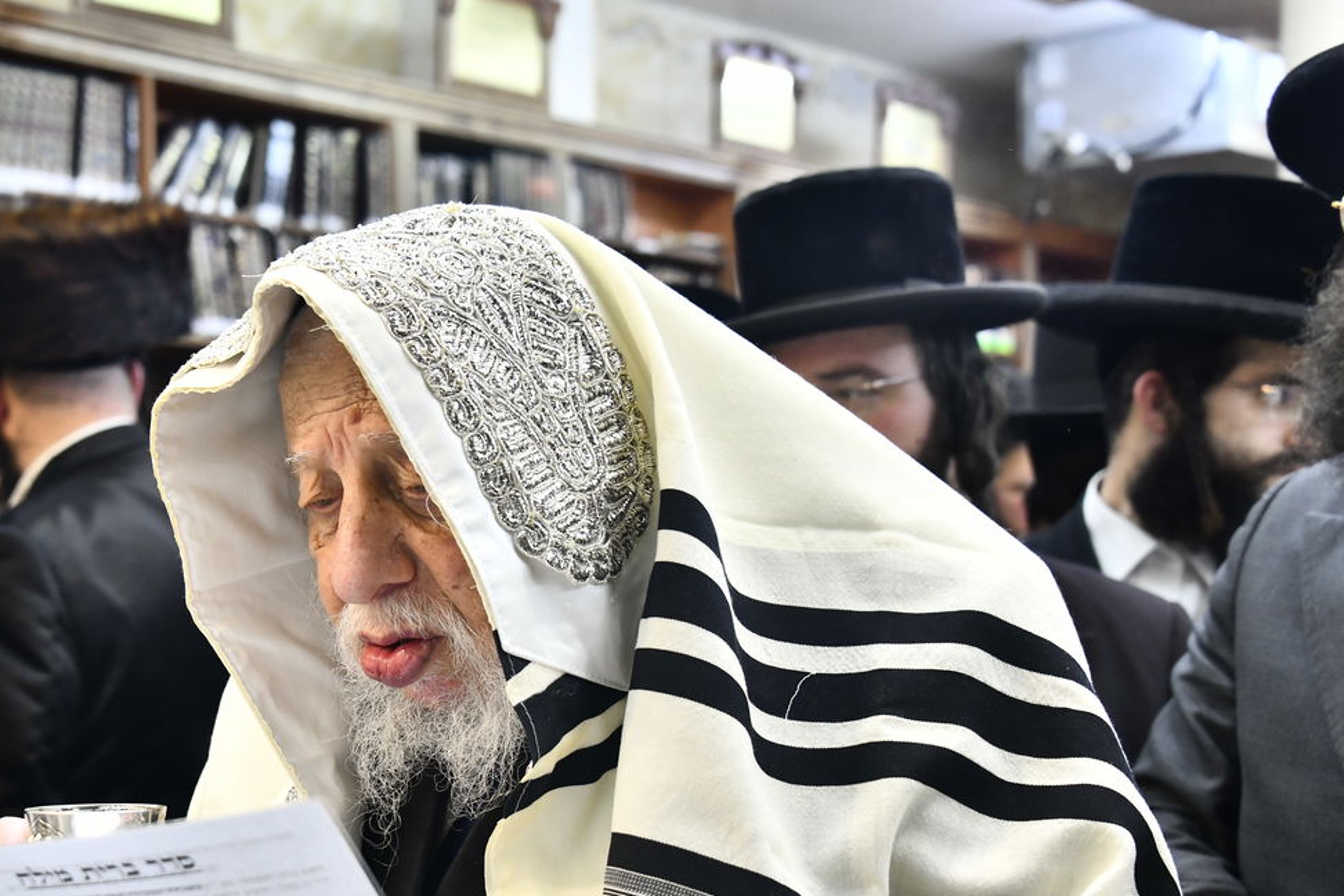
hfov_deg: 27.8
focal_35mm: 72
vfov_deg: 18.9
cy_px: 609
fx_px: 2688
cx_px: 413
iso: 1250
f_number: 5.6
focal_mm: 50
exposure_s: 1/125
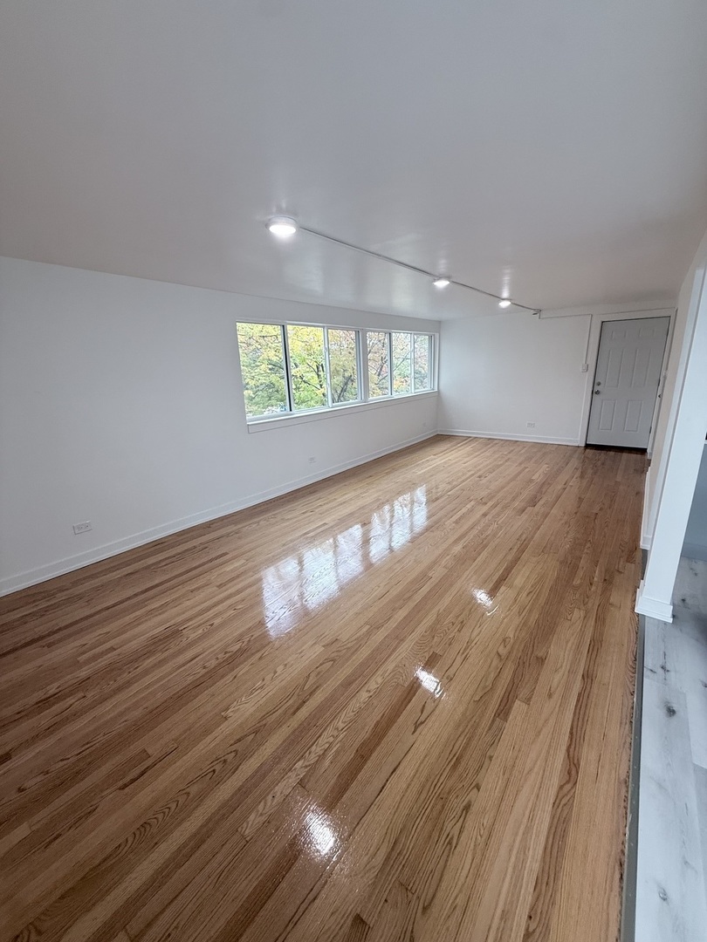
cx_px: 354
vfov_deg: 102.1
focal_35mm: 14
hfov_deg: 85.7
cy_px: 471
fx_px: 381
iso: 125
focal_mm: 2.22
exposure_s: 1/120
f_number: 2.2
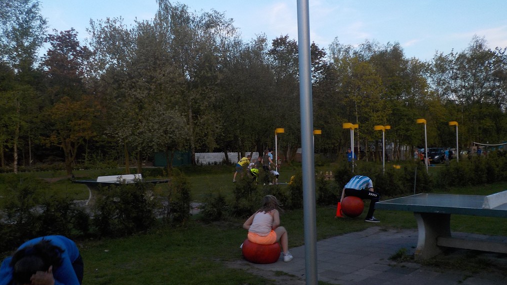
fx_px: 444
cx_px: 252
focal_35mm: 33
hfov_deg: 59.5
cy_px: 154
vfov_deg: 35.6
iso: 125
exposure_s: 1/80
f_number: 3.3
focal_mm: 4.1
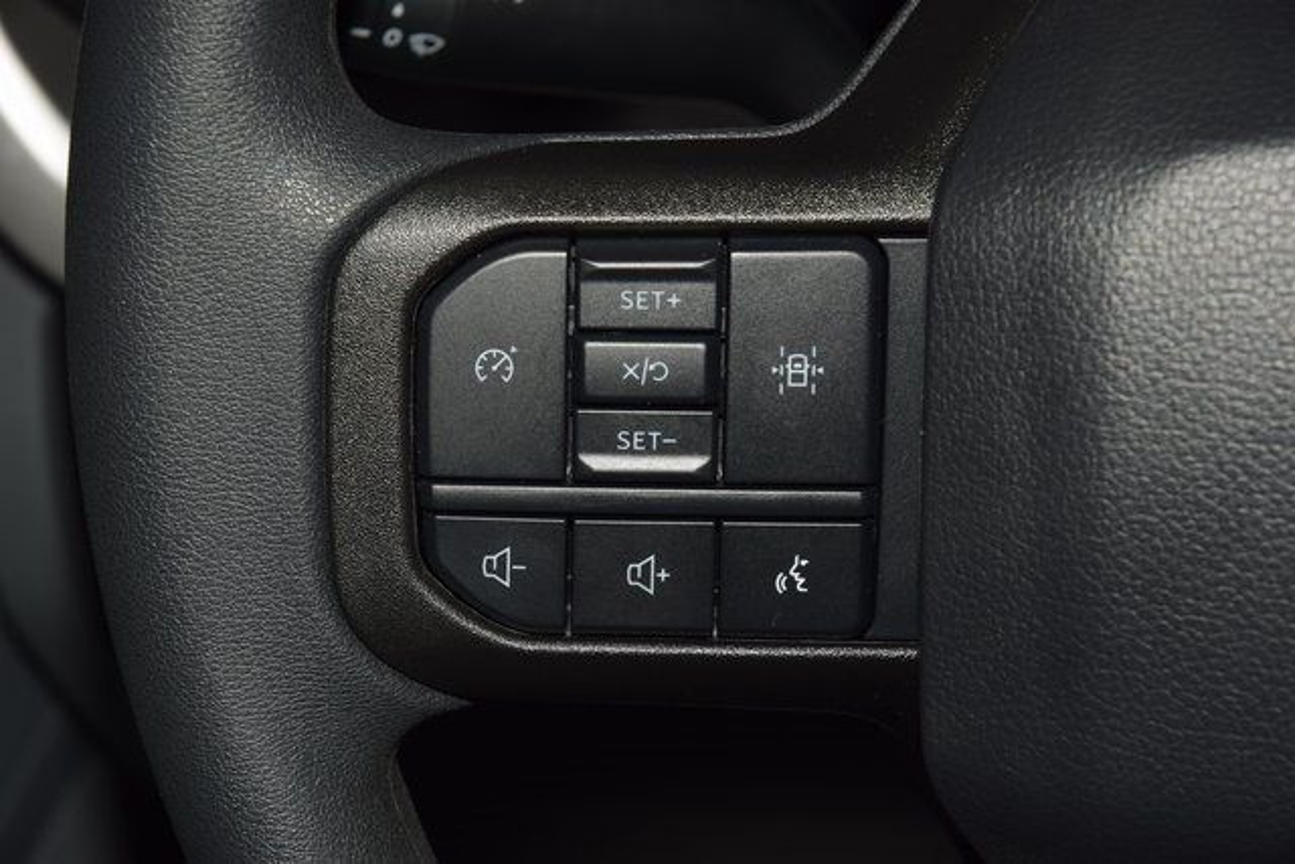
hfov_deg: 19.5
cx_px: 648
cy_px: 432
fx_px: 3778
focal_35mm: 105
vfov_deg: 13.0
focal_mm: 70
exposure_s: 1/125
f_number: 8
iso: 100
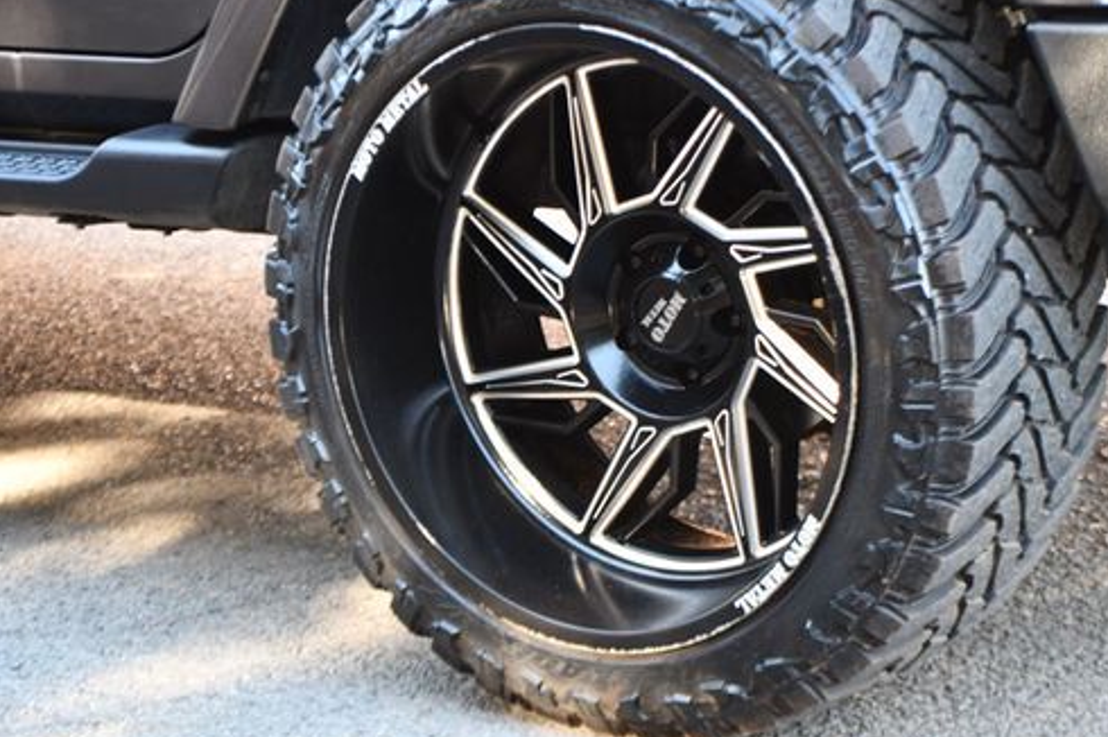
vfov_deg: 9.7
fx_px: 4337
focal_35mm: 141
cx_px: 685
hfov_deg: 14.5
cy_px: 310
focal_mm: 72
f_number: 4.8
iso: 900
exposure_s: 1/125
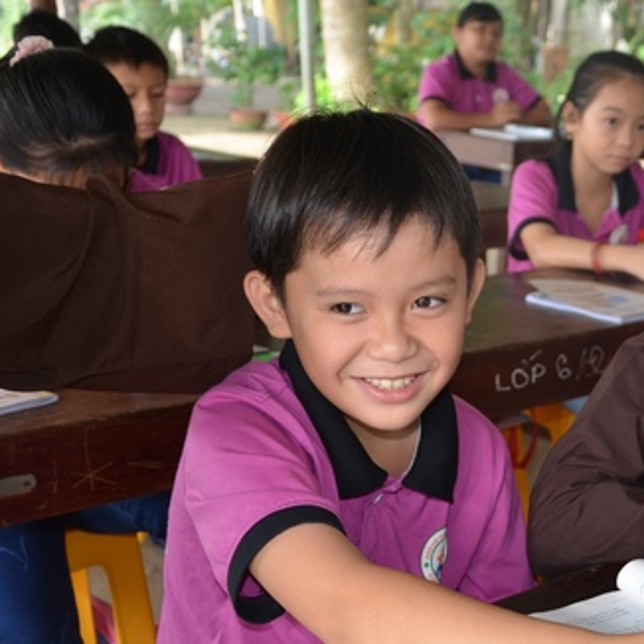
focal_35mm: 66
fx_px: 1389
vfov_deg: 26.0
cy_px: 400
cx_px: 612
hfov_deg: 25.1
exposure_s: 1/80
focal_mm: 26
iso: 320
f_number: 4
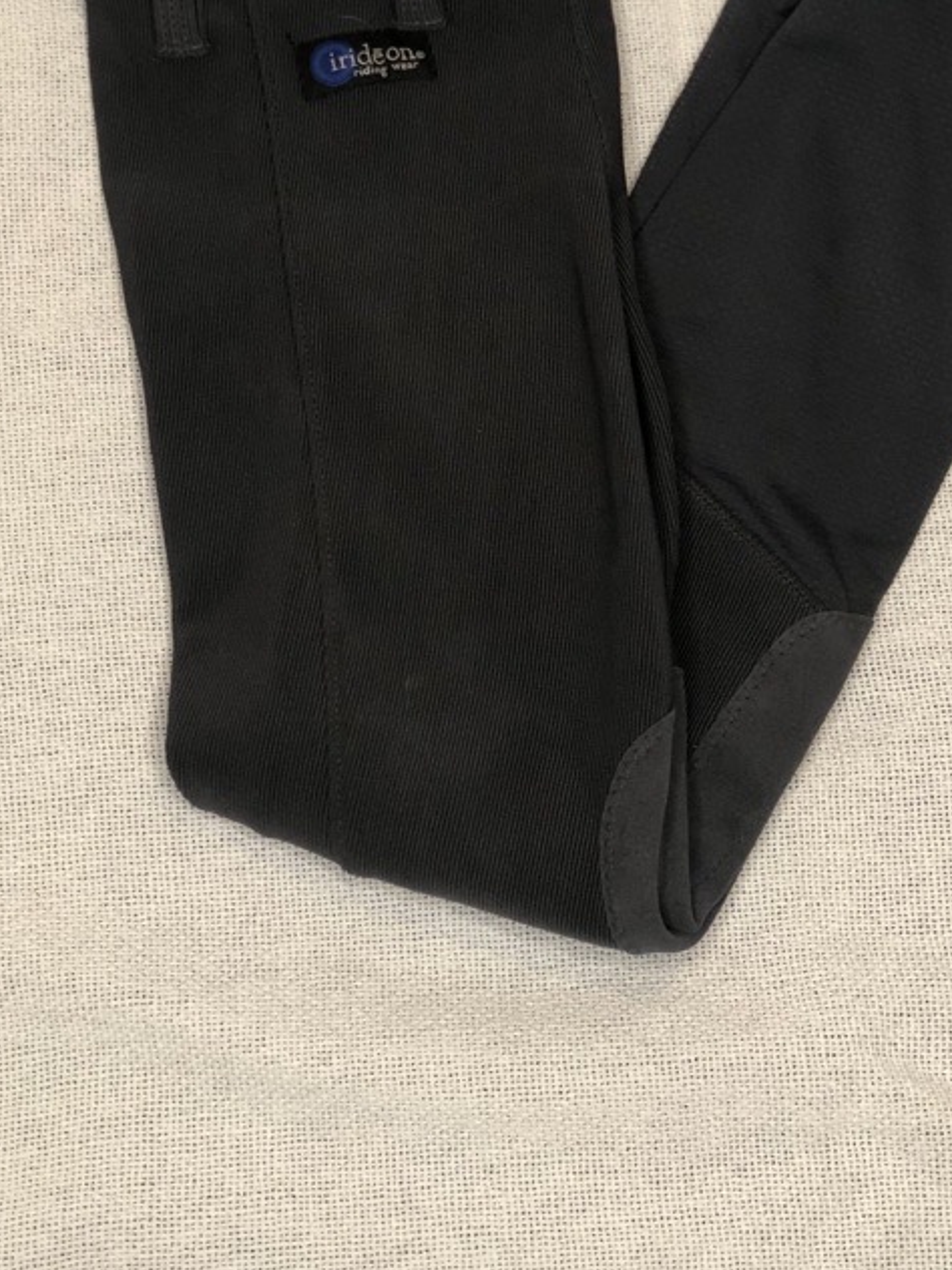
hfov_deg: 19.9
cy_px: 374
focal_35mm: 74
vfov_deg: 26.1
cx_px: 555
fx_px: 2714
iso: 125
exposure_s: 1/30
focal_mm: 6
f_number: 2.4
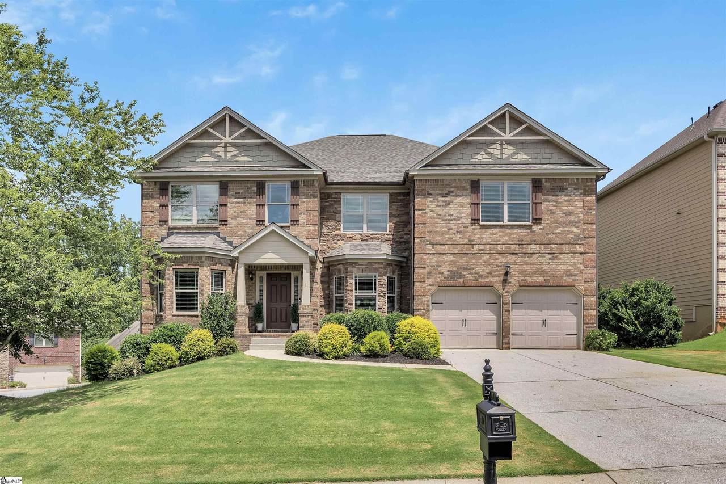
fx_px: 323
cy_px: 242
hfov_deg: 96.7
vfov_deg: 73.7
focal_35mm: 16
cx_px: 363
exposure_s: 1/400
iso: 160
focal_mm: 16
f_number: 9
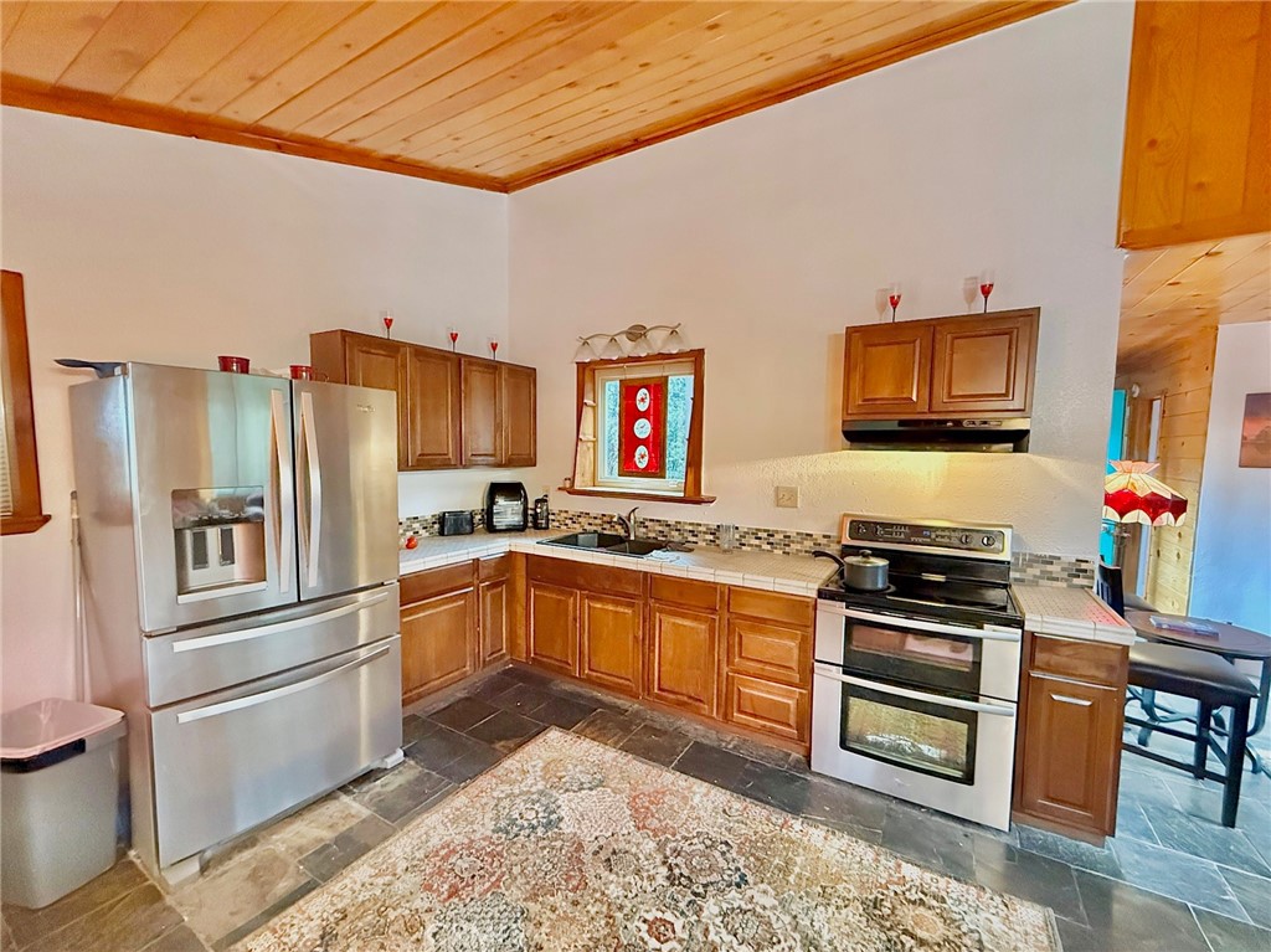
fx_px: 514
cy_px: 476
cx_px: 636
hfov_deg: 102.1
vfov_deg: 85.6
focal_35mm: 14
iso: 1250
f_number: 2.2
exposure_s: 1/60
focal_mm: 2.22
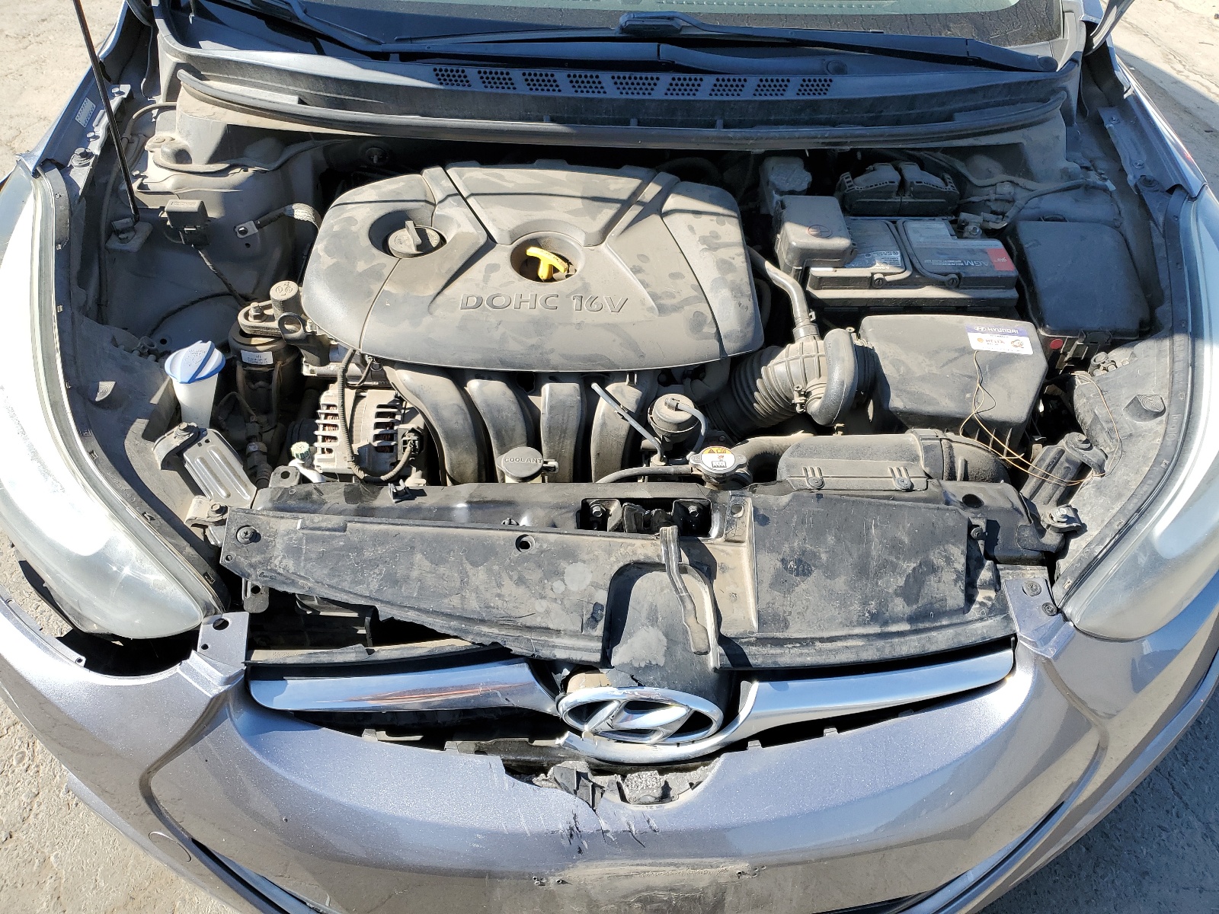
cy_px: 457
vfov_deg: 53.1
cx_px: 610
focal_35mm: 26
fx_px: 916
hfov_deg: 67.3
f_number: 1.5
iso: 50
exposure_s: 1/1250
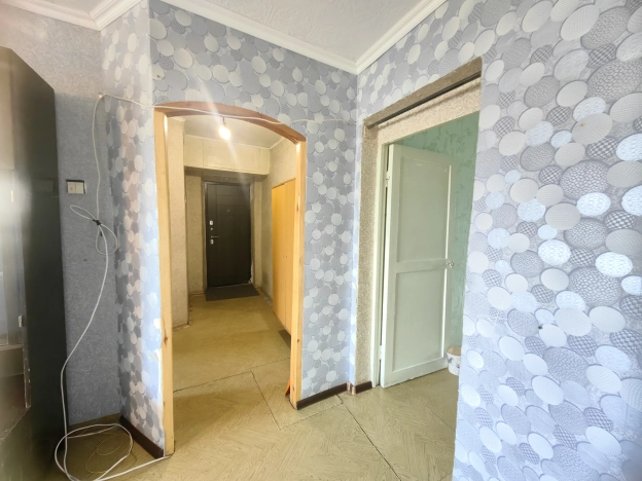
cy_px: 240
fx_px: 241
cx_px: 321
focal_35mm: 13
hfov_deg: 106.2
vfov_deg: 89.9
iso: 400
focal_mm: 1.76
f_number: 2.2
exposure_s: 1/33.3
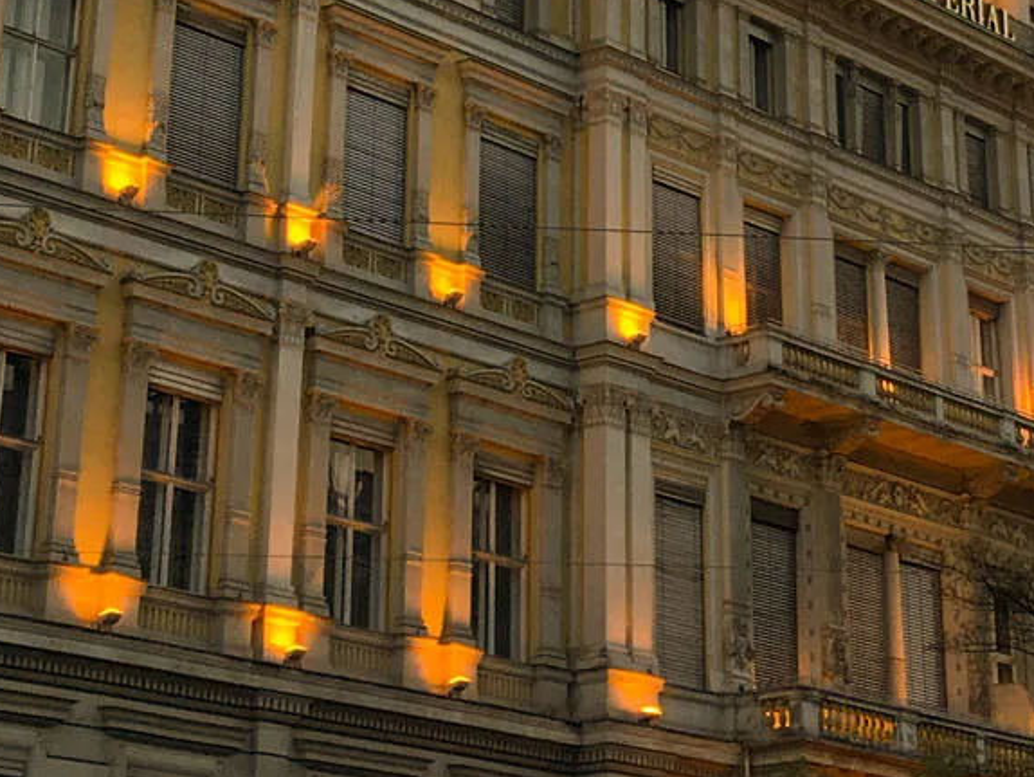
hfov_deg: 20.2
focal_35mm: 97
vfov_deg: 14.5
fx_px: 2899
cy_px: -297
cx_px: 580
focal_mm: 4.15
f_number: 2.2
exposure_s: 1/50
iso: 32
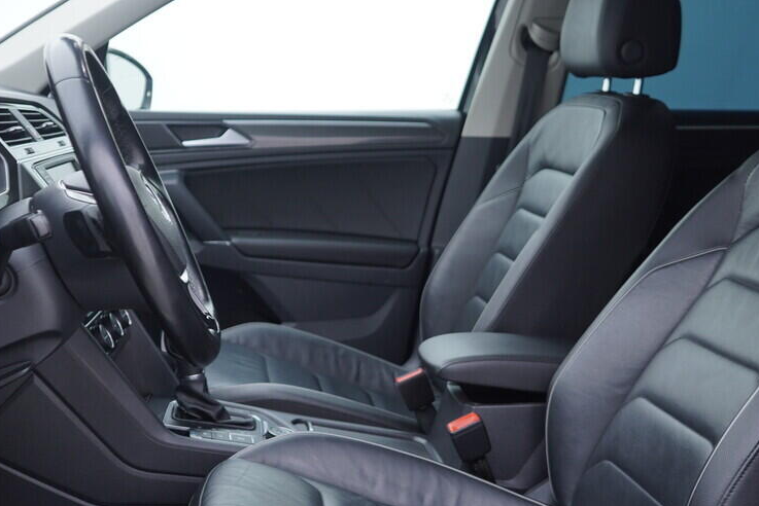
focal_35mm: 50
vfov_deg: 27.0
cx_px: 368
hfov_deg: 39.6
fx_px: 1055
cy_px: 293
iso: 160
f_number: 2.8
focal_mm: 24
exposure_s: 1/40
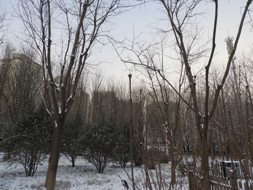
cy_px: 95
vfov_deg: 56.8
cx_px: 126
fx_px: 175
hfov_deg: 71.6
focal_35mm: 24
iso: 100
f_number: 3.3
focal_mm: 4.3
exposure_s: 1/200
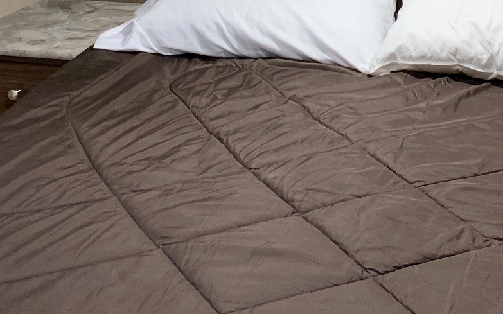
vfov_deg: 17.5
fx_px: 973
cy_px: -61
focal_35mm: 71
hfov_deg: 28.8
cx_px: 336
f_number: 1.8
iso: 400
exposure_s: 1/40
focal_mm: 4.25
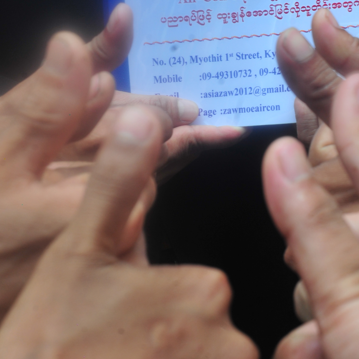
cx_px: 254
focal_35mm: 113
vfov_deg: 15.4
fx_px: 1326
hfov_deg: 15.4
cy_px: 90
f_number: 9
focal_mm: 50
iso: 320
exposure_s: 1/100
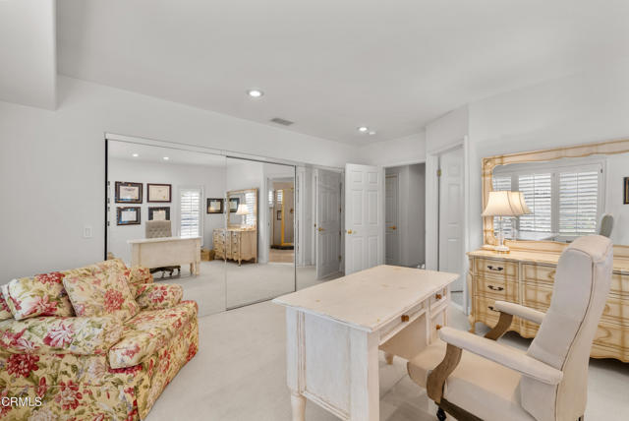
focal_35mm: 15
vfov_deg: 77.4
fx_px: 262
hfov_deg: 100.3
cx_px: 314
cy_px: 210
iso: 125
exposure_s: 1
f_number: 9
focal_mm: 15
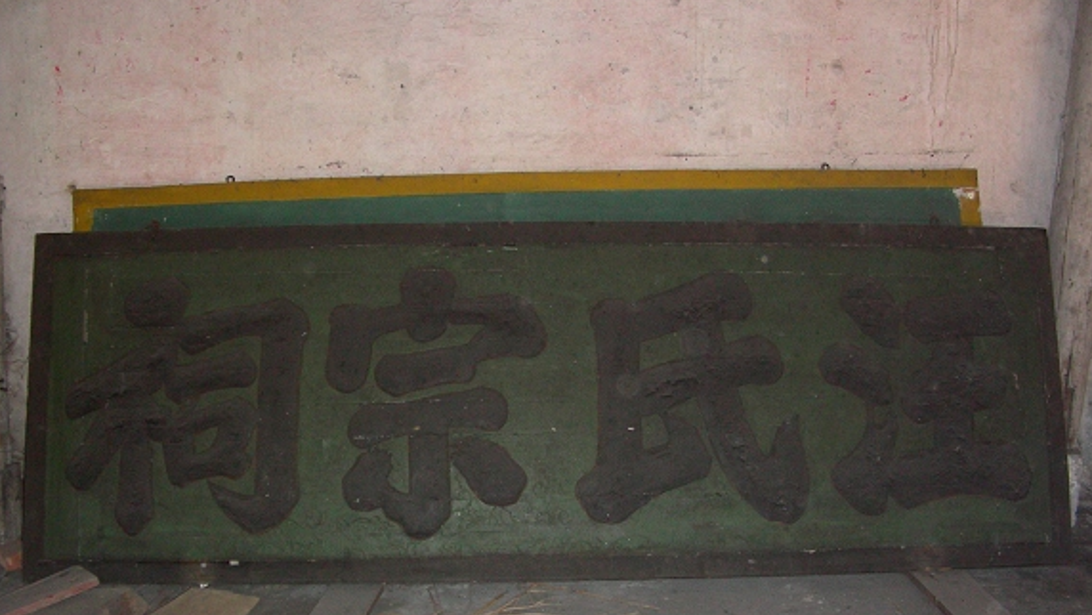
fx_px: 1216
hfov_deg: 48.3
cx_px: 540
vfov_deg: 28.2
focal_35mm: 42
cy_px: 398
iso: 200
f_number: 3.5
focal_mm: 6.3
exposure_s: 1/60.1
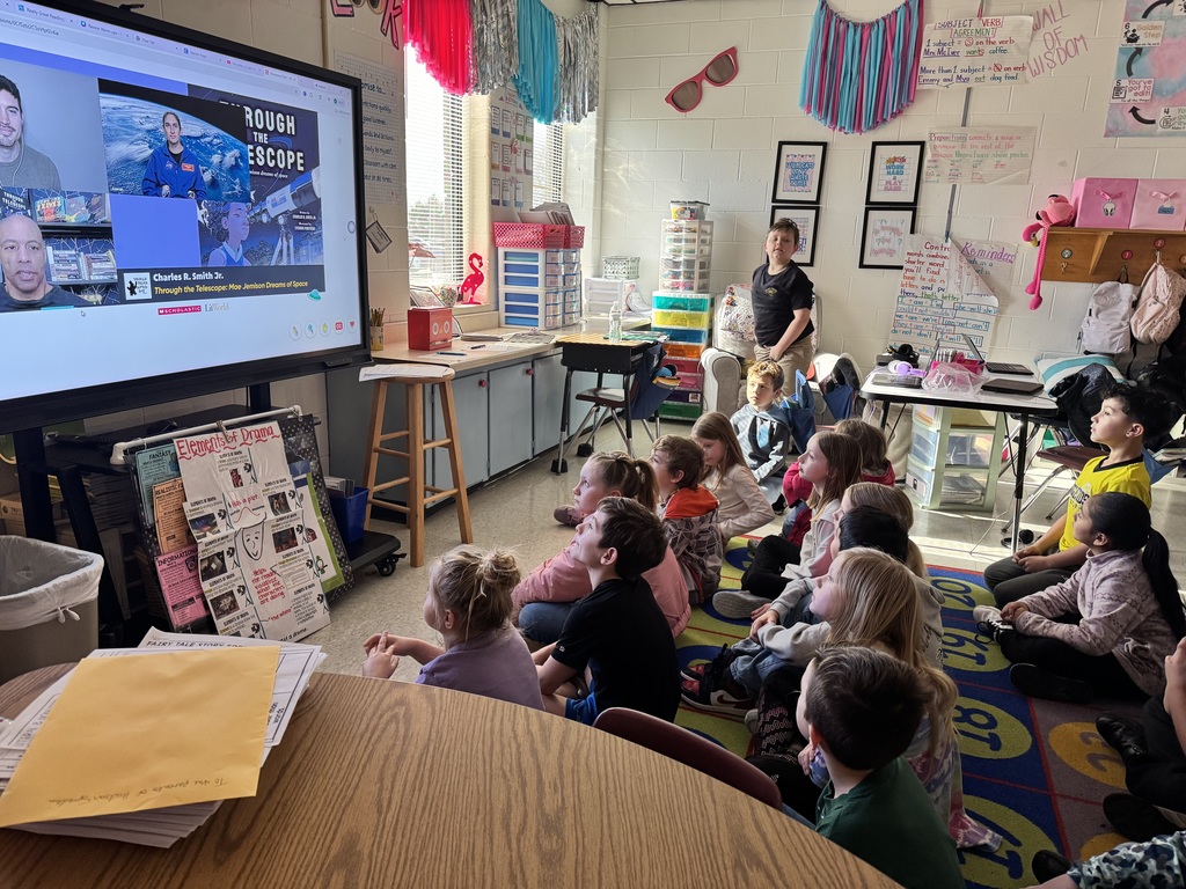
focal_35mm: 24
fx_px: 822
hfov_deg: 71.6
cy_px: 444
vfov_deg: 56.8
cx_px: 593
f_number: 1.78
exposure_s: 1/60
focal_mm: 6.76
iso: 200
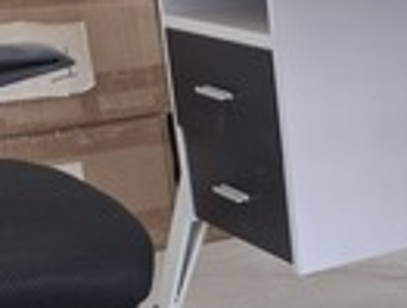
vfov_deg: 18.2
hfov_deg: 21.8
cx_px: 536
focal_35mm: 80
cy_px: 282
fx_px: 943
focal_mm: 5.54
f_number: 1.8
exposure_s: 1/100
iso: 160
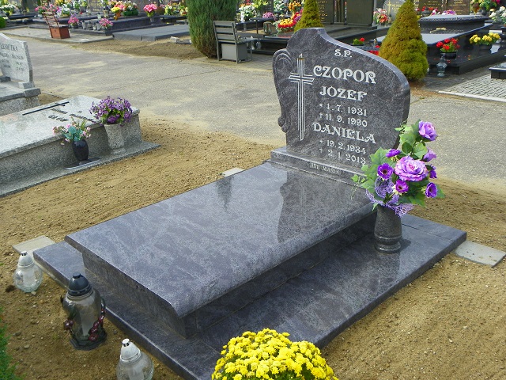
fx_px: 541
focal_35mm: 37
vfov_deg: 38.7
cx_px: 253
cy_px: 190
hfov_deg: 50.1
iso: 64
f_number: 4.5
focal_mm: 6.6
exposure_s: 1/200
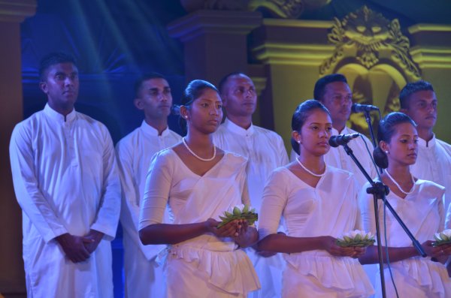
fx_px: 2531
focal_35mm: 202
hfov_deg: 10.2
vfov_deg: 6.7
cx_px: 226
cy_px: 149
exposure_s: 1/80
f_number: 5.6
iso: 320
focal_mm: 135
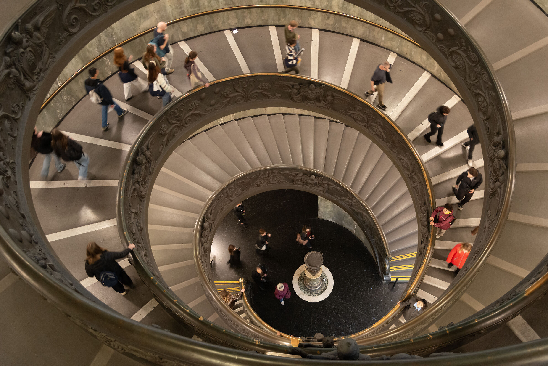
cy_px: 183
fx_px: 518
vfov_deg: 38.9
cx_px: 274
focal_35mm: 34
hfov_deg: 55.8
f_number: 4
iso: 2000
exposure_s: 1/20
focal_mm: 34
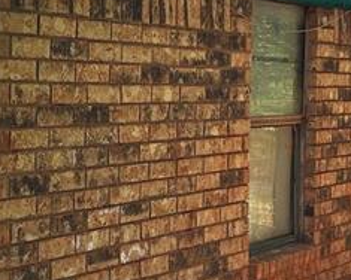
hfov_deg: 17.8
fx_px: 1060
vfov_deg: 15.1
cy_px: 143
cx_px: -85
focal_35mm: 102
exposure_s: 1/836
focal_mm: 6.86
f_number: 1.78
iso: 80
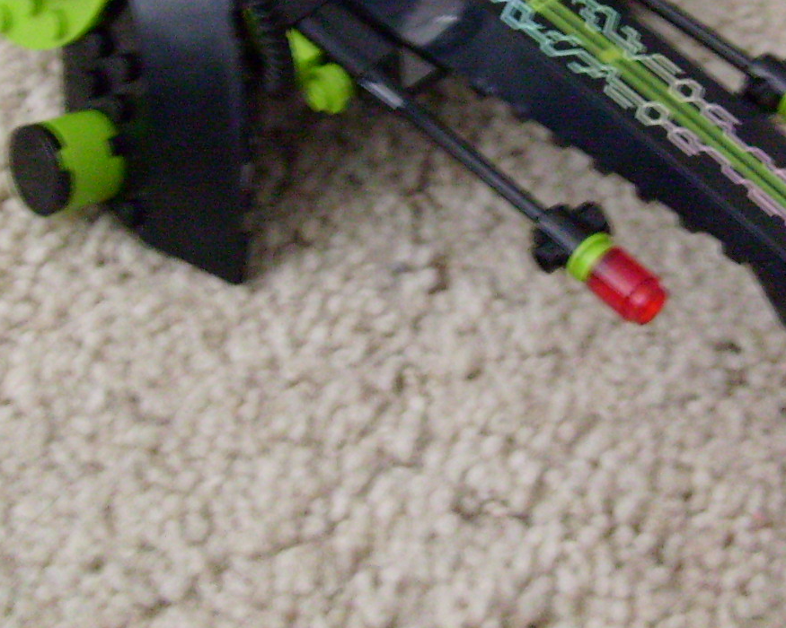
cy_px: 85
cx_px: 516
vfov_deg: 18.9
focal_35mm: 80
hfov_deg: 23.8
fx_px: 1861
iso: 200
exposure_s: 1/4
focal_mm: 5.8
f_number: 2.8
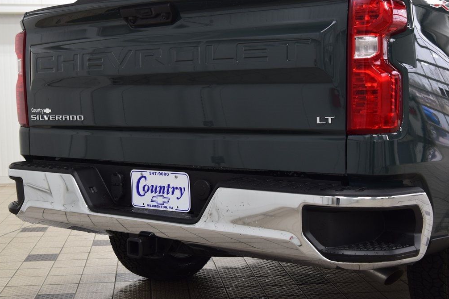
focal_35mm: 55
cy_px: 150
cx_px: 223
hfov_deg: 36.3
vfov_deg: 24.6
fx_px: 686
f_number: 6.3
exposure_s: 1/15
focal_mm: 36
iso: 560
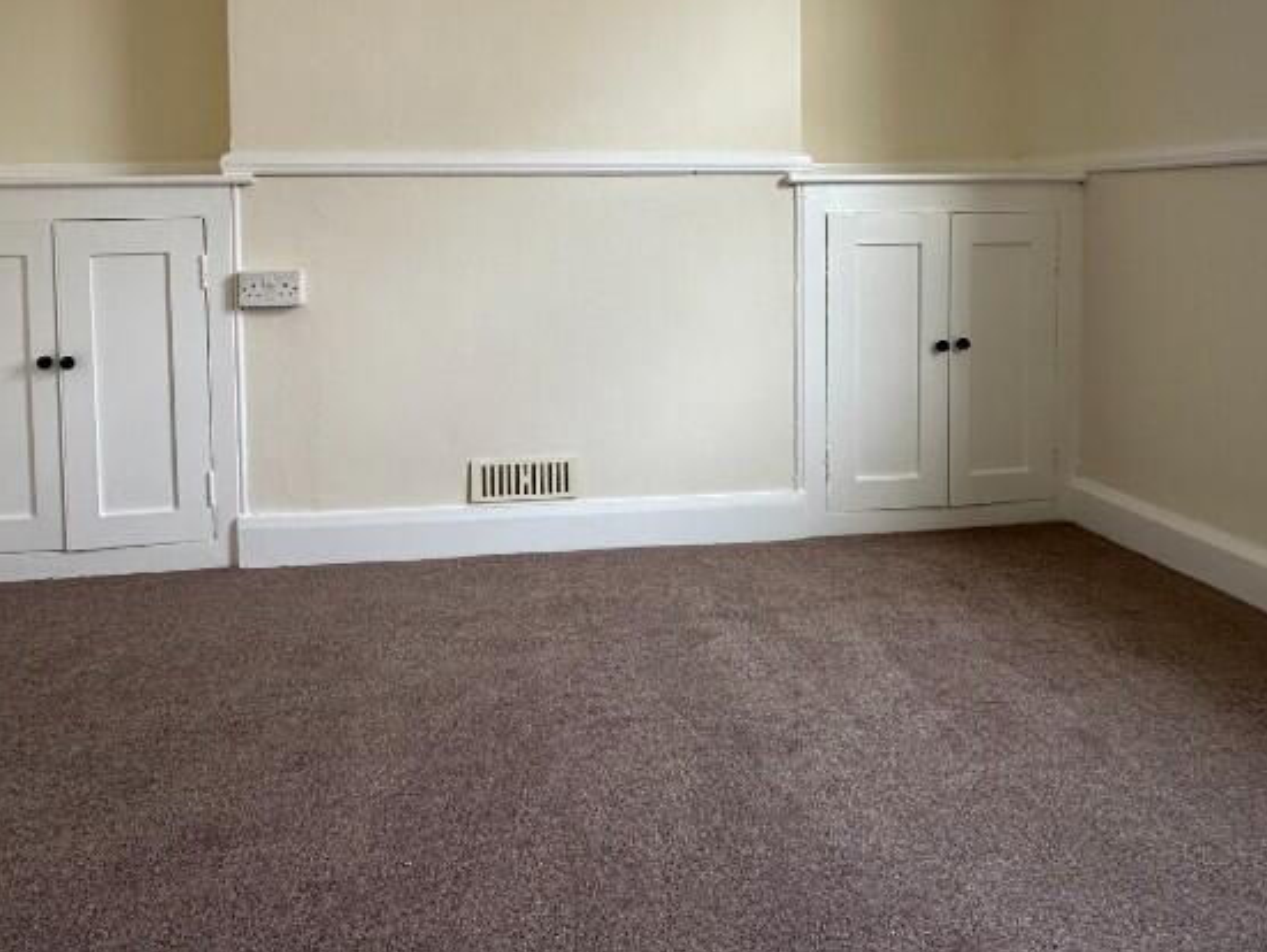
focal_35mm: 26
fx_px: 952
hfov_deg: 67.1
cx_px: 568
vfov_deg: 50.9
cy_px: 237
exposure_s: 1/99
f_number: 2.2
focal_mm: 2.22
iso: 125
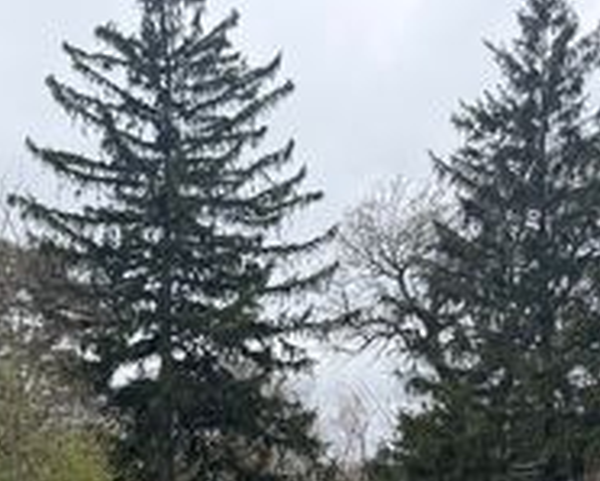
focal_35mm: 63
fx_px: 1119
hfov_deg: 29.2
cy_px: 573
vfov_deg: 22.4
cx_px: 100
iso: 80
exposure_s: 1/1060
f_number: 1.78
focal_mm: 6.76
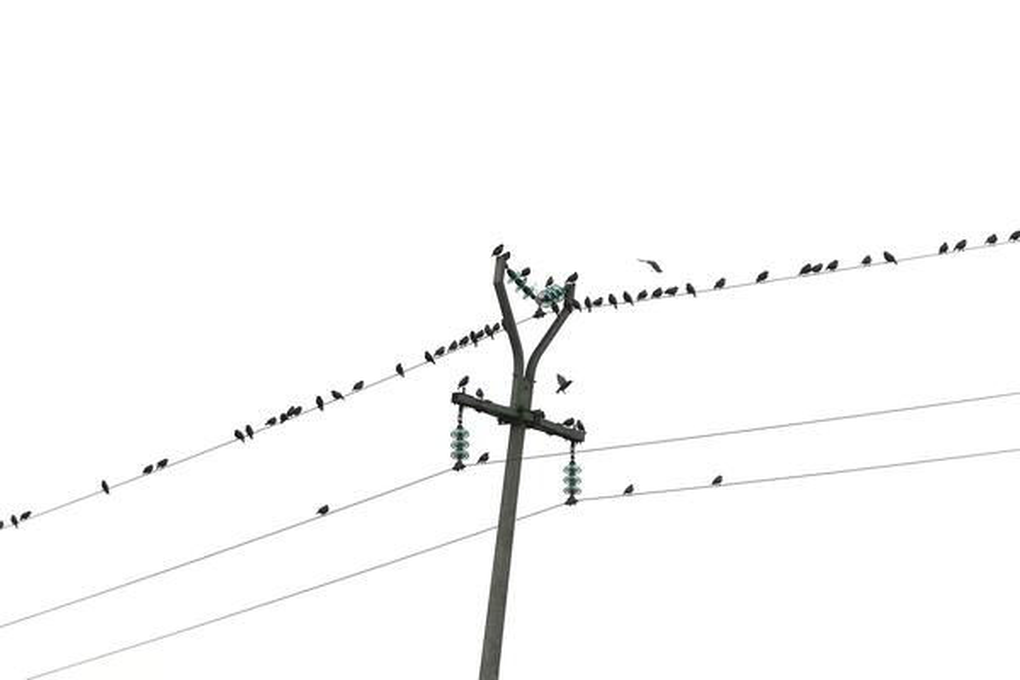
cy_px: 340
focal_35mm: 154
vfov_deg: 8.9
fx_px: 4363
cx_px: 510
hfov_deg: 13.3
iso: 125
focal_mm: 56.7
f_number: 4.3
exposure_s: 1/640
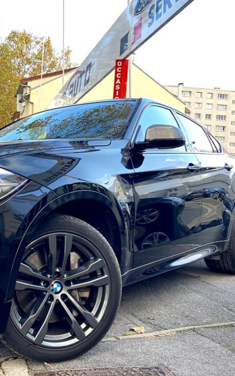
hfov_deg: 32.7
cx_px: 24
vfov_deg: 52.8
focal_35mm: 37
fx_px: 380
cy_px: 189
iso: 100
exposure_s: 1/121
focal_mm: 4.25
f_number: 1.8
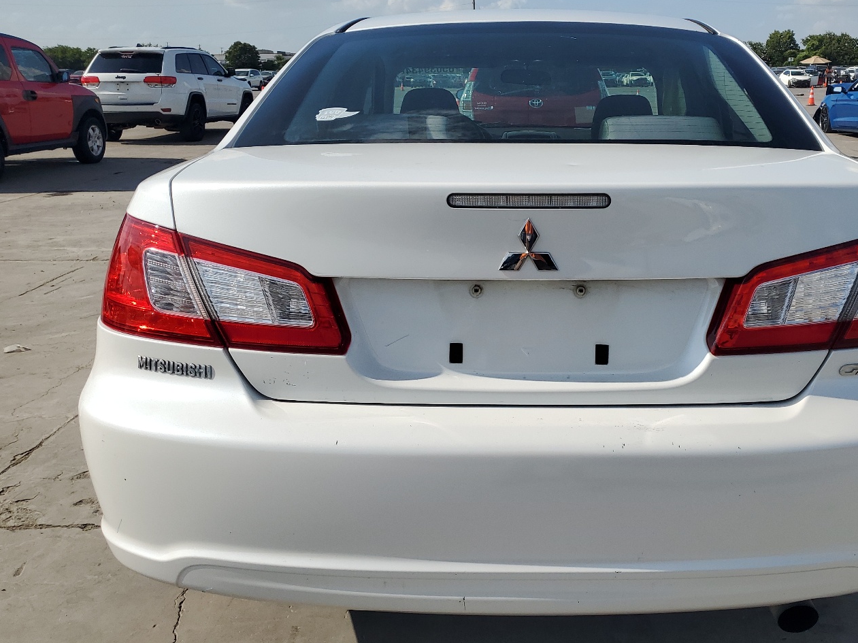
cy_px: 323
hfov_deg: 54.8
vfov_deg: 42.9
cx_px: 533
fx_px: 818
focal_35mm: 33
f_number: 1.5
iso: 50
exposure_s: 1/5000
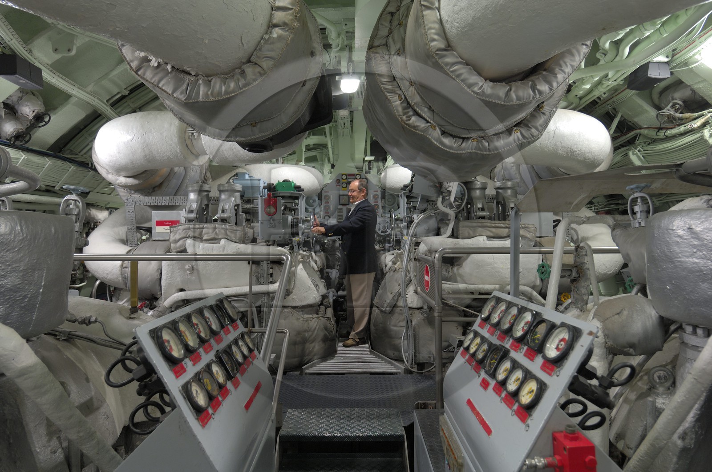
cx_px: 356
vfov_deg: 59.3
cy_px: 236
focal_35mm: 21
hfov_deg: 81.3
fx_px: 415
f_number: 5
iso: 100
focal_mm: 14
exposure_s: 1/2
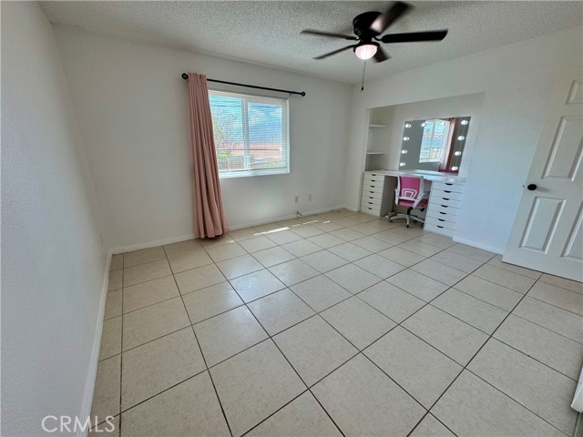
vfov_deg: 85.7
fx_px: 236
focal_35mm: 14
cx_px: 292
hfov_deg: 102.1
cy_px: 218
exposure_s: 1/120
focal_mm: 2.22
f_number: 2.2
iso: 100
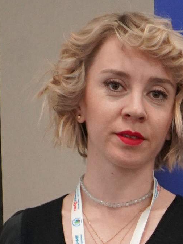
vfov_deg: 10.5
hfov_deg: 8.5
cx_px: 300
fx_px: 1198
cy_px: 519
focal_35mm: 170
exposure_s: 1/160
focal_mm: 31
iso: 1600
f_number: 4
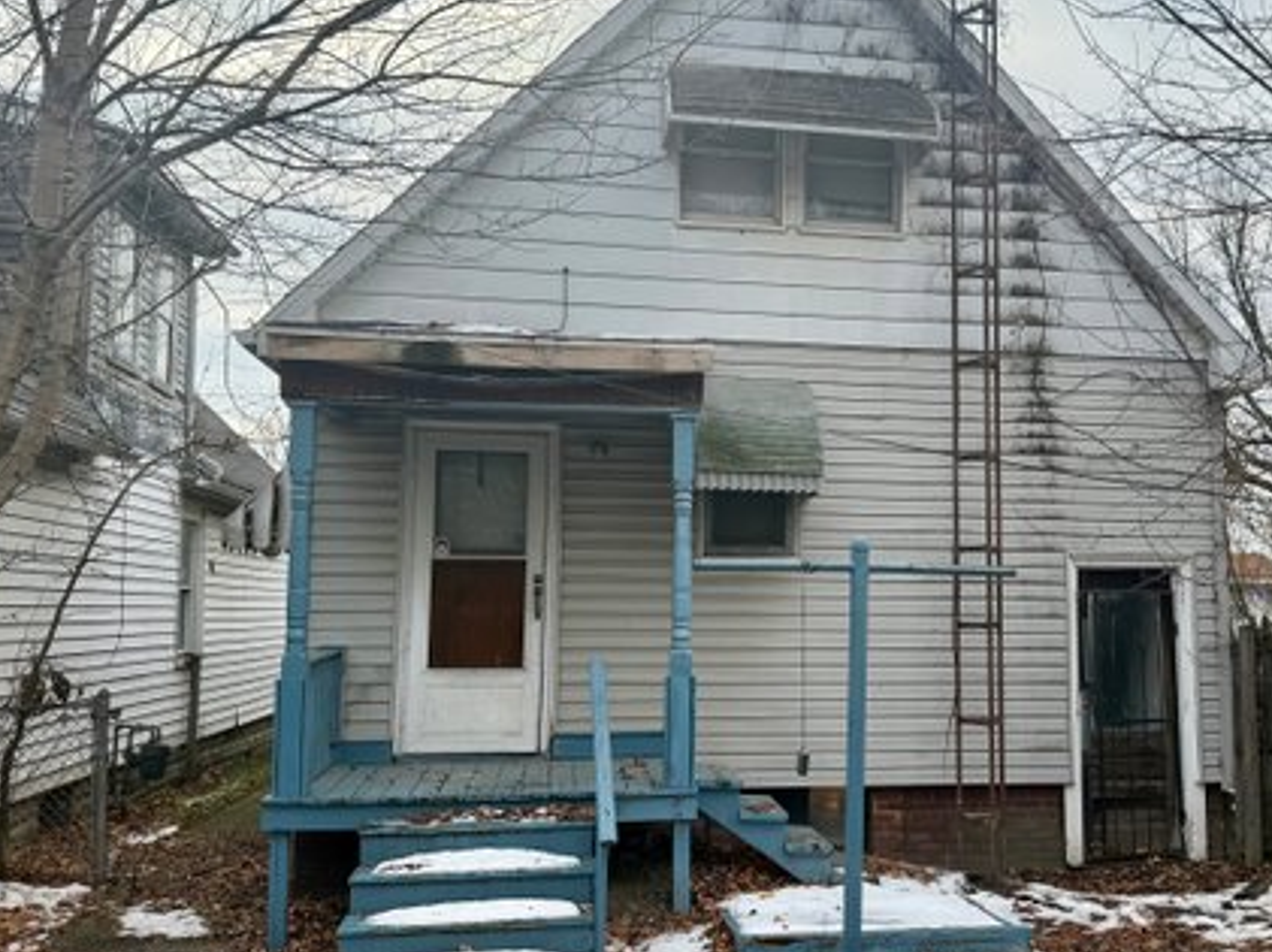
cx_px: 823
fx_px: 1322
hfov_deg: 50.7
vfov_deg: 39.6
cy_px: 494
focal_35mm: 36
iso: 80
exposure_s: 1/955
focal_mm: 6.76
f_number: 1.78
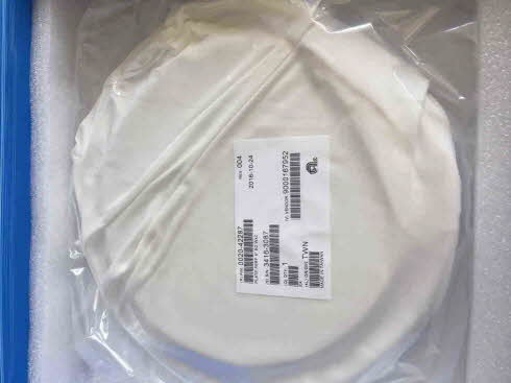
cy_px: 192
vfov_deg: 48.2
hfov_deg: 61.7
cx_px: 256
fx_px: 428
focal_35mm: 29
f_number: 2.2
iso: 32
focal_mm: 4.15
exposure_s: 1/213
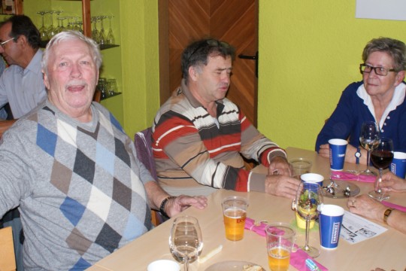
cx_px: 203
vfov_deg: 36.9
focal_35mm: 36
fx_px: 406
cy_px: 136
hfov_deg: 53.1
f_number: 5.6
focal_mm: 24
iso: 400
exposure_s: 1/60
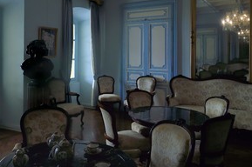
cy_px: 52
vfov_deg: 37.3
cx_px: 85
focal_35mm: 35
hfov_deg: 53.5
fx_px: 245
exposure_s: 1/100
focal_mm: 24
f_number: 9
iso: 1600
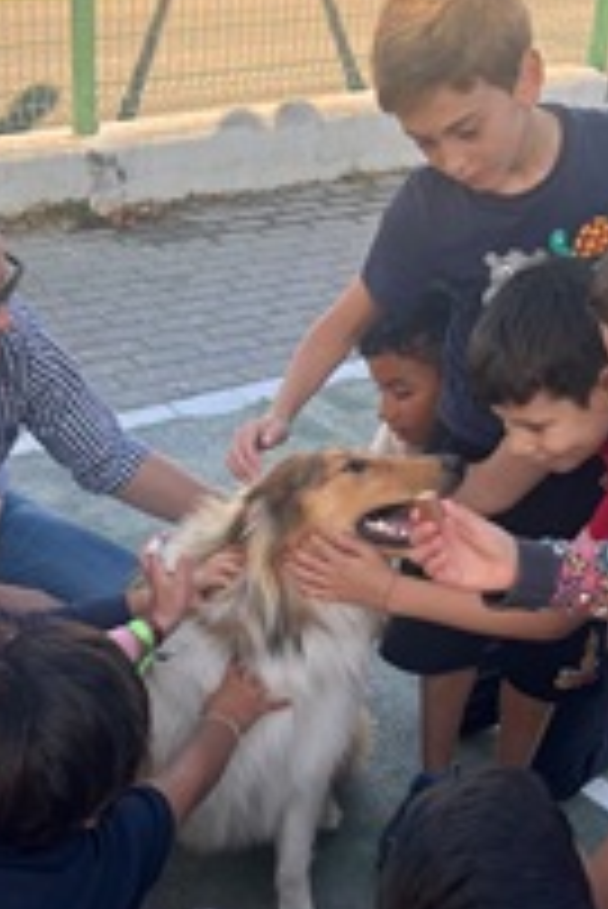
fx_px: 1517
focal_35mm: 60
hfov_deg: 22.7
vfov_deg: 33.2
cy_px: 585
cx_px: 297
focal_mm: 5.7
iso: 50
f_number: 1.5
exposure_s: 1/471
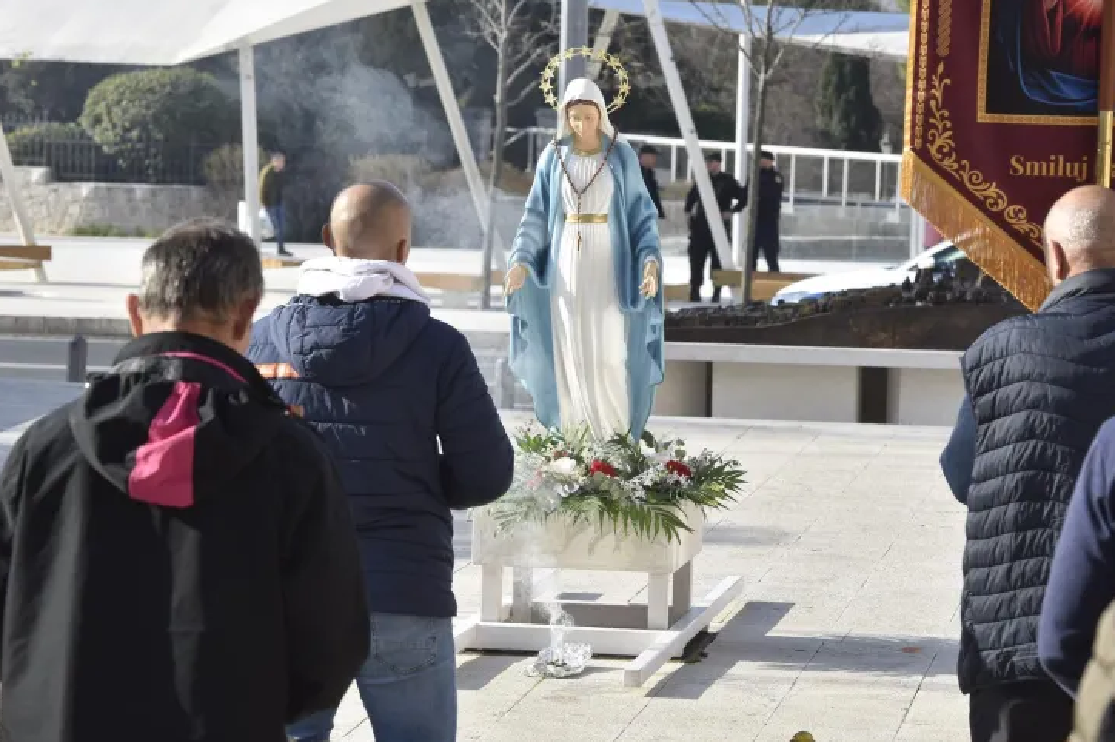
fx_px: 3962
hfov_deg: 16.0
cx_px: 564
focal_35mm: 128
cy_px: 377
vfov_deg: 10.7
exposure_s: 1/320
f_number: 11
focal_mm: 122
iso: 320
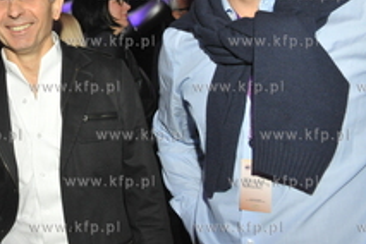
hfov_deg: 31.8
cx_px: 38
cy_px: 17
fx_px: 610
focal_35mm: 60
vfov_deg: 22.0
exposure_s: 1/160
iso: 2500
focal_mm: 32
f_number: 5.6
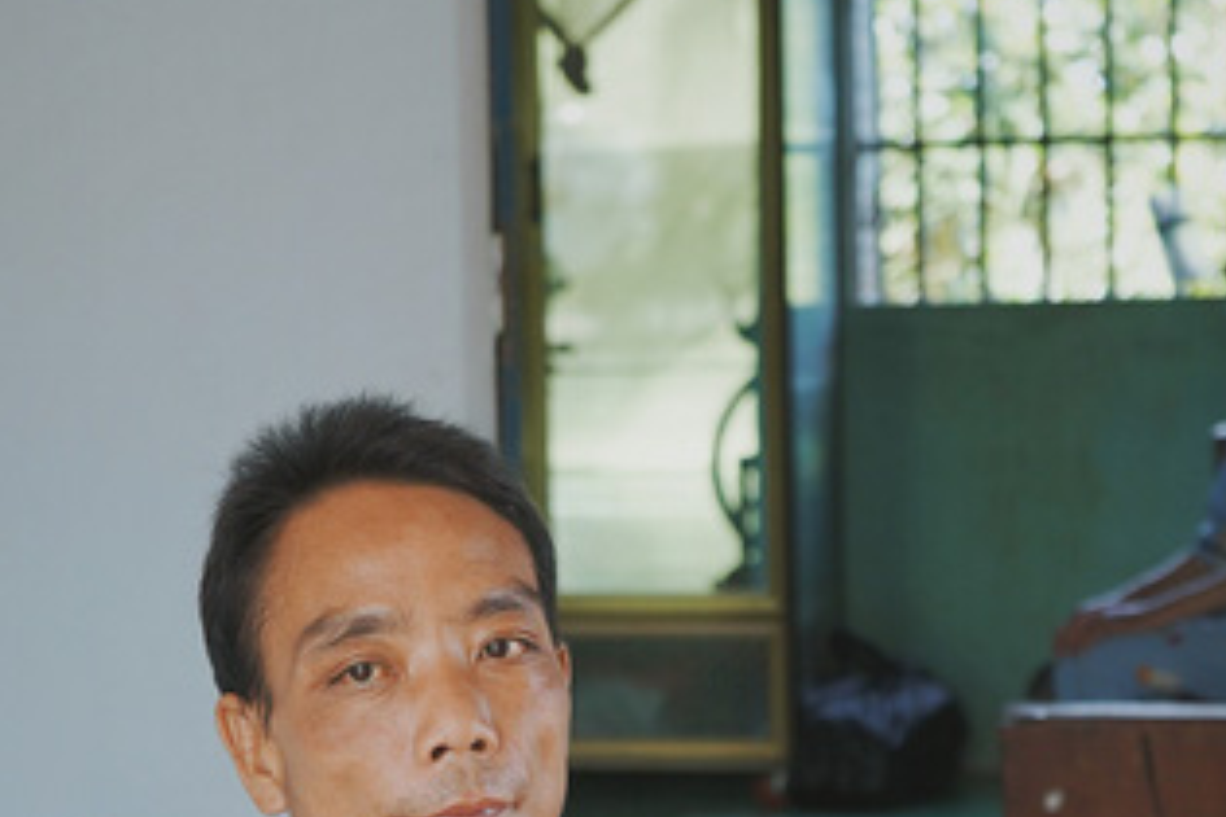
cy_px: 766
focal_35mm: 113
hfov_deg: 18.1
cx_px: 654
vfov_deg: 12.0
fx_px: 3848
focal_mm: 54
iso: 500
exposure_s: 1/160
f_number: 5
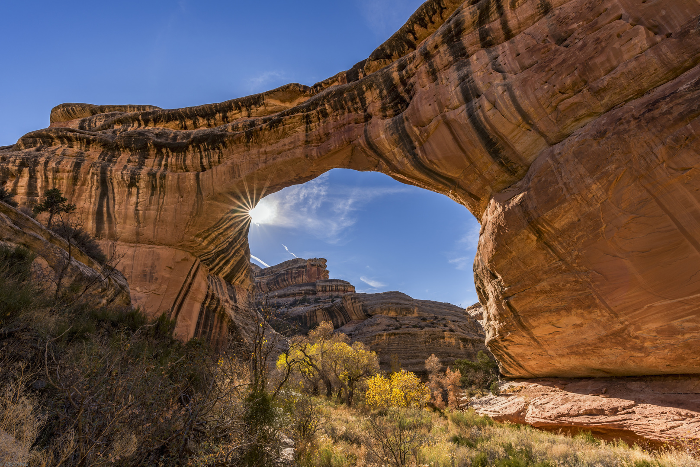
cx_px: 350
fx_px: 292
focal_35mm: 15
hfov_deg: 100.4
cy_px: 234
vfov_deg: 77.4
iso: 64
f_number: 11
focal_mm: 15
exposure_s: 1/60
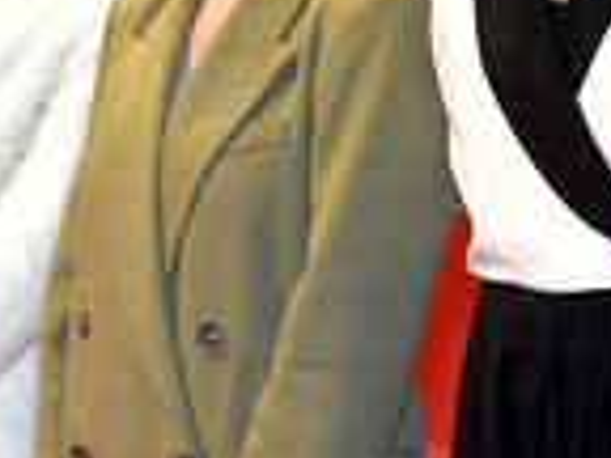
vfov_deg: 6.0
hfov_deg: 8.0
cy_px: -42
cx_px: 541
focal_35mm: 247
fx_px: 4360
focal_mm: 82
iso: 800
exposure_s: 1/250
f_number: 5
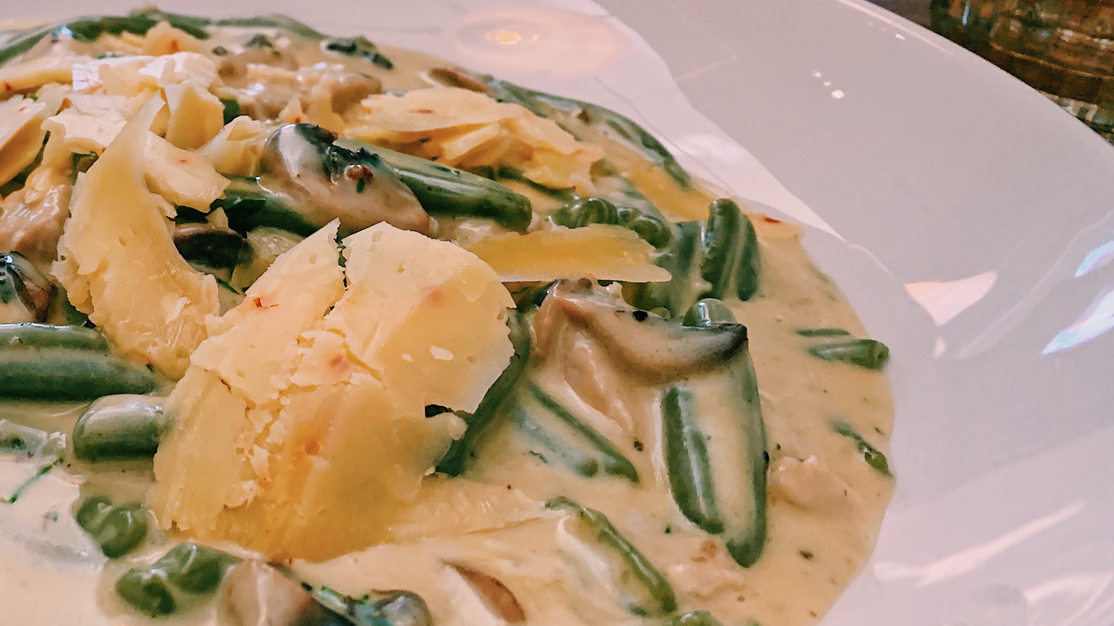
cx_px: 196
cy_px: 237
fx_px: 1418
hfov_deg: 40.8
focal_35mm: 48
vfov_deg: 24.9
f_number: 1.8
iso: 320
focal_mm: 4.25
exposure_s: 1/50
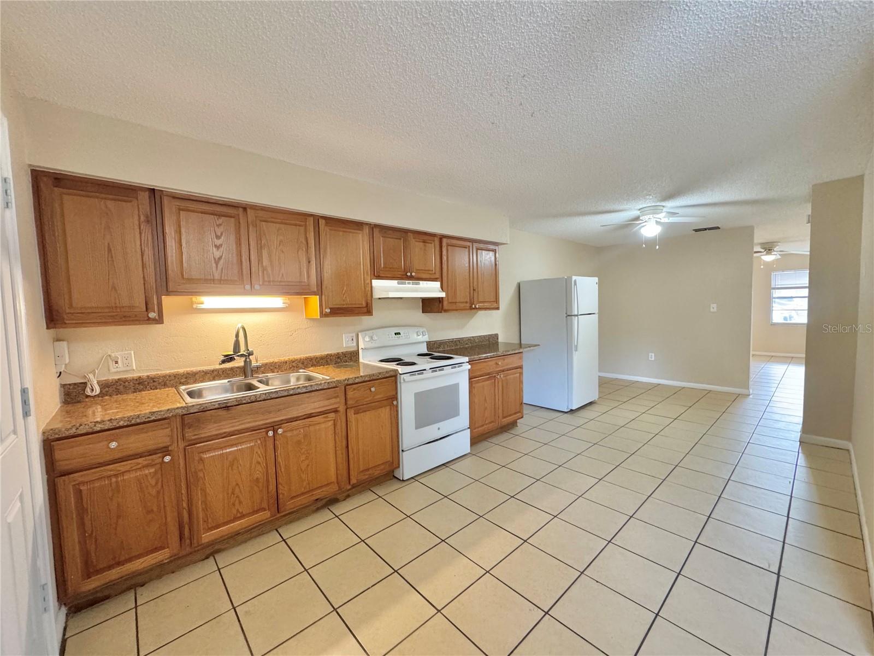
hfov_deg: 102.1
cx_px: 437
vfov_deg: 85.7
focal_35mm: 14
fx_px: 353
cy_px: 328
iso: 500
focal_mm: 2.22
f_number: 2.2
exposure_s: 1/60
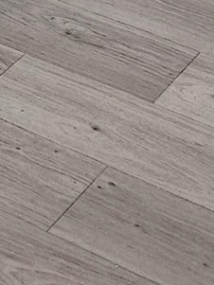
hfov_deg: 8.3
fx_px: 1450
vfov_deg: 9.7
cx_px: -76
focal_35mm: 176
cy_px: -438
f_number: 1.8
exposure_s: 1/120
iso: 200
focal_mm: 5.4
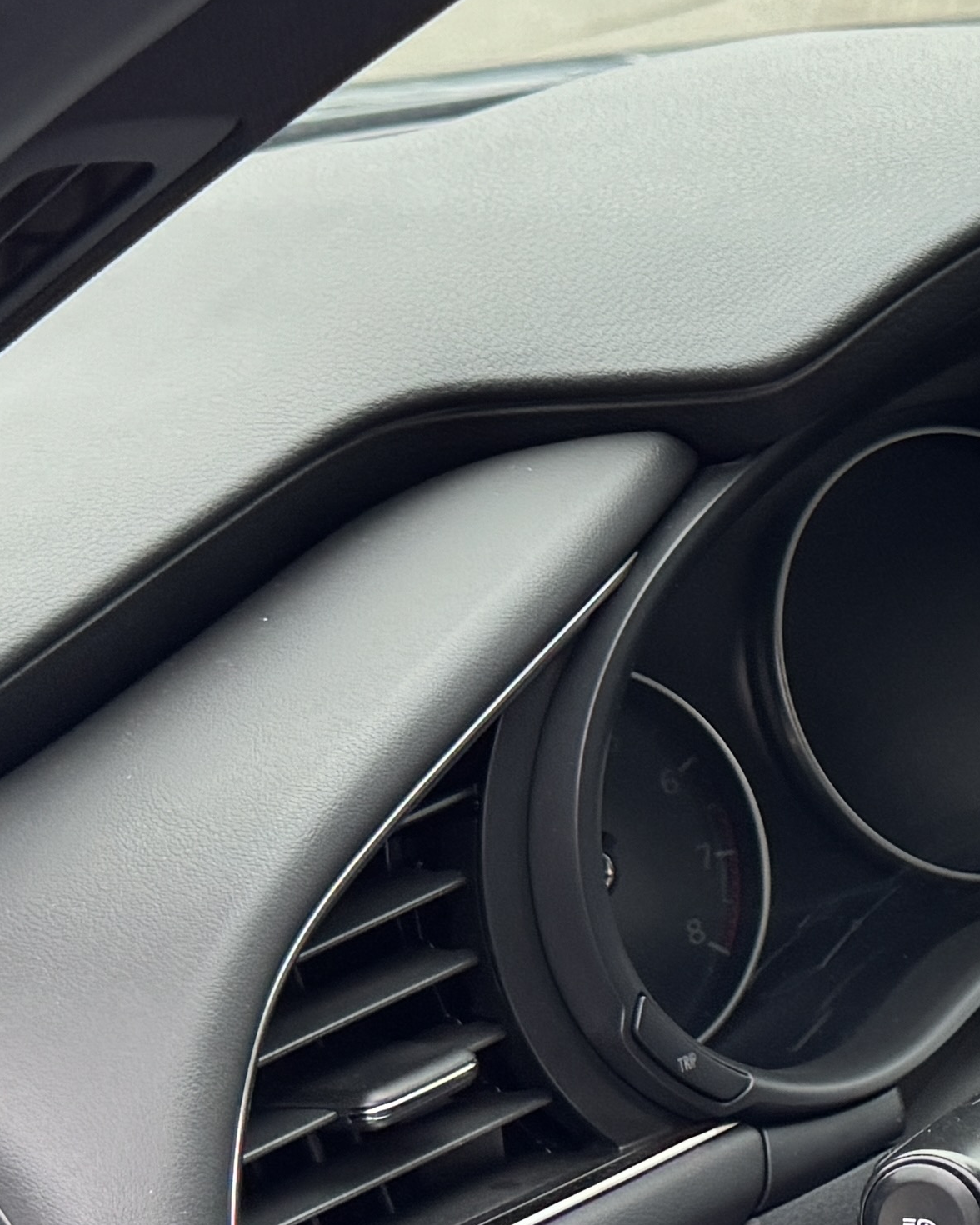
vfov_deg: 21.0
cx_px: 1485
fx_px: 3299
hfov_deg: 15.5
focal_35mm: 91
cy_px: 807
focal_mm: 6.76
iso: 250
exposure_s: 1/50
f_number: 1.78
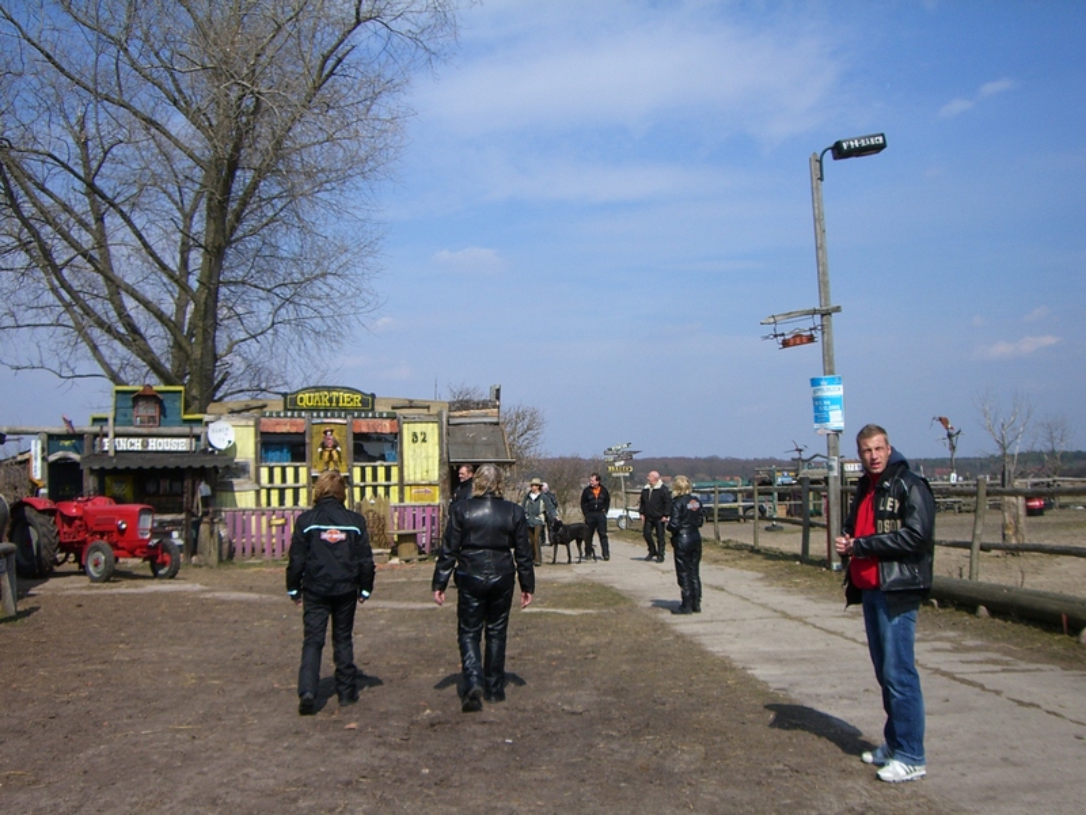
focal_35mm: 38
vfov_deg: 37.7
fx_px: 1192
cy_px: 408
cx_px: 543
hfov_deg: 49.0
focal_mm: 6.2
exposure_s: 1/800
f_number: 4.3
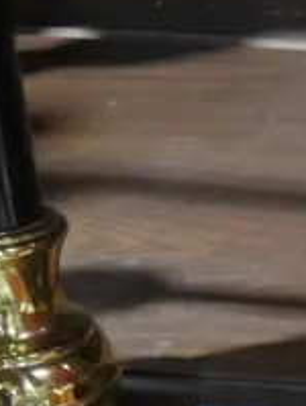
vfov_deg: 9.4
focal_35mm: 185
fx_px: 2174
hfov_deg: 7.5
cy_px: 1016
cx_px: 737
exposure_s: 1/60
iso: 1600
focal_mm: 18
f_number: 4
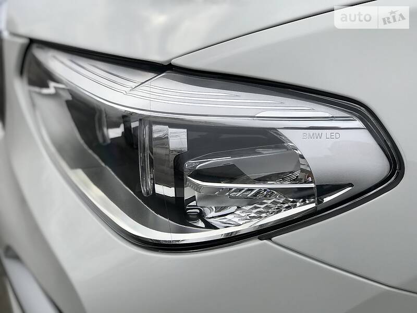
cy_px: 156
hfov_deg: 33.8
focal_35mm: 57
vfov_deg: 25.7
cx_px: 208
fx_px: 687
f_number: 2.8
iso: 20
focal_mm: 6.6
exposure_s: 1/486
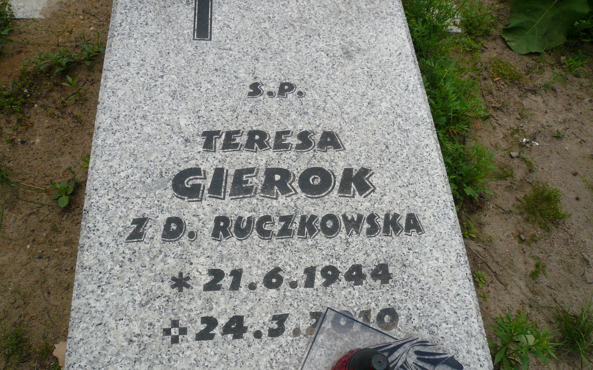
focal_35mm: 30
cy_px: 207
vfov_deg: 41.8
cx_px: 297
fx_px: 485
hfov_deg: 62.9
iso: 100
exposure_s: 1/500
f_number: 2.8
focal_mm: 4.6
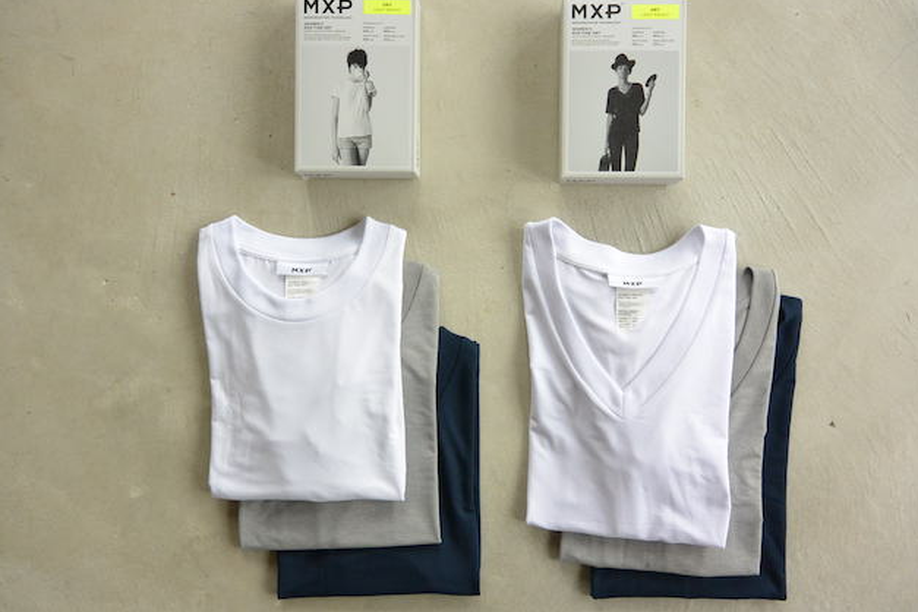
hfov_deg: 60.3
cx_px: 479
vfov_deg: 42.3
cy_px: 286
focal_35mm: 31
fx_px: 790
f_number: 3.5
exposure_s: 1/125
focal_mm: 11
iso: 450
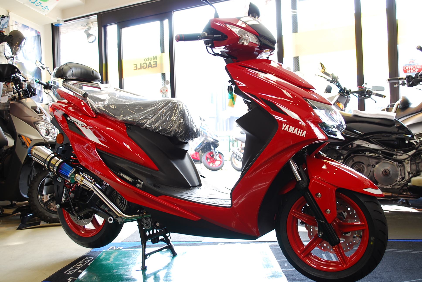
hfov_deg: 49.5
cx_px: 211
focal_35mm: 39
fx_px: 458
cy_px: 141
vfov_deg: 34.3
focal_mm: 26
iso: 100
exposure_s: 1/8
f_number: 5
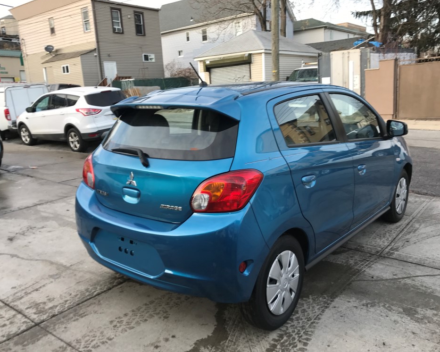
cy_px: 176
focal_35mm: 30
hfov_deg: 58.8
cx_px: 215
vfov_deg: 48.5
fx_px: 391
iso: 20
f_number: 1.8
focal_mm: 3.99
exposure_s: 1/176
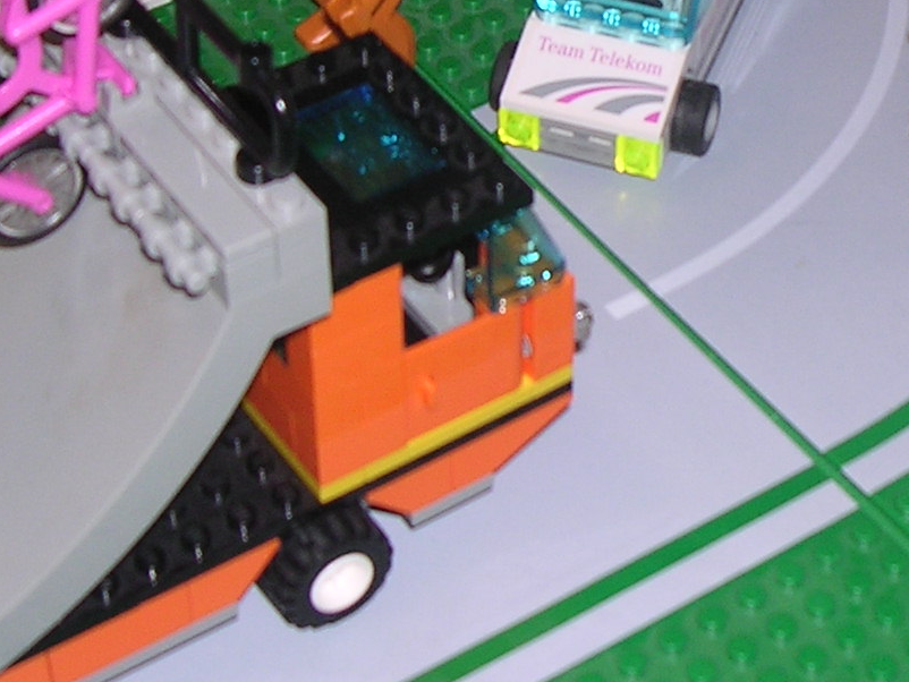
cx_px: 719
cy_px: 20
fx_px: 2548
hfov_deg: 20.0
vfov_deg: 15.0
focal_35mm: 97
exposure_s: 1/60.1
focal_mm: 5.8
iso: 100
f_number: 2.8
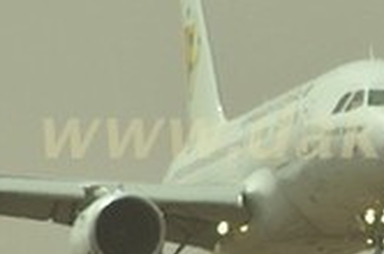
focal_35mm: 1262
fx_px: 13435
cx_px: 414
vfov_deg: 1.1
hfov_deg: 1.6
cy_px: 129
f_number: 8
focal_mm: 200
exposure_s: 1/2000
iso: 200
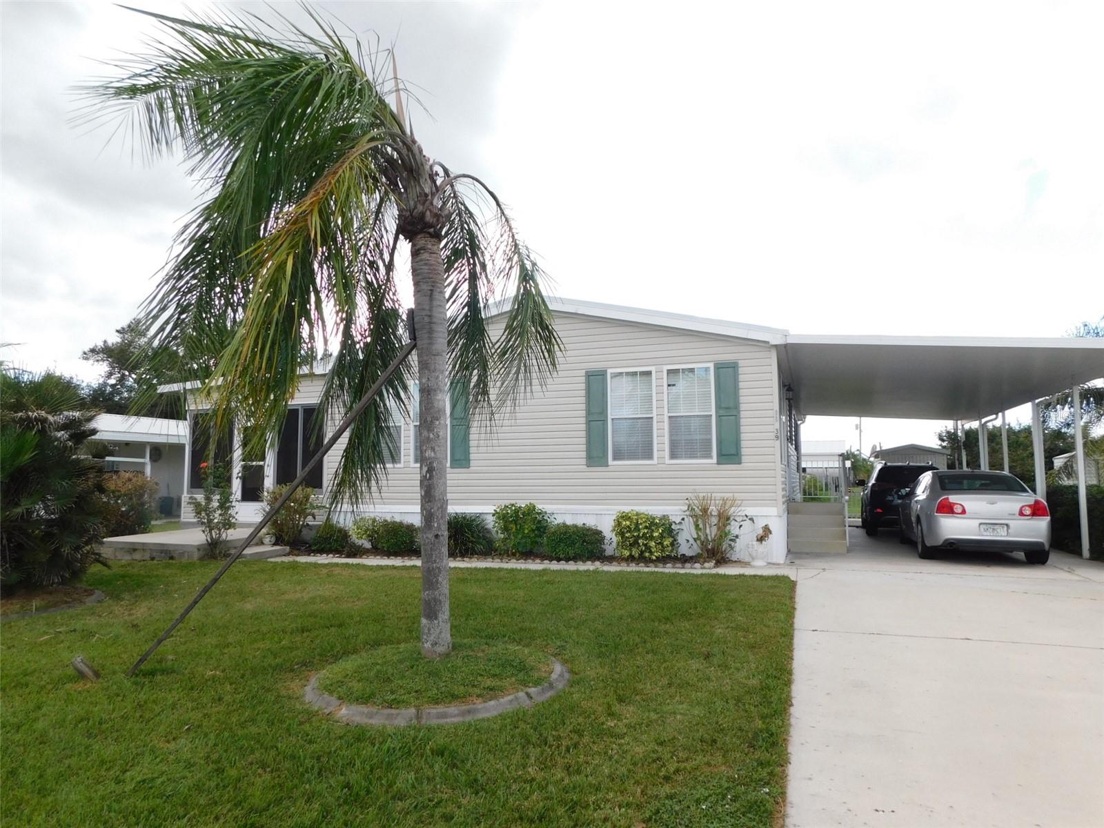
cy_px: 414
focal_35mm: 23
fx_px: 734
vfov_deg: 58.9
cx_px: 552
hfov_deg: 73.9
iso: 125
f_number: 3
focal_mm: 4
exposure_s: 1/500
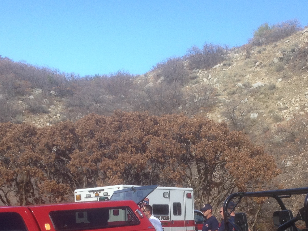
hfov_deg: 23.5
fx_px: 739
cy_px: 255
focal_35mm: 83
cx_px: 196
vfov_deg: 17.2
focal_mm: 4.28
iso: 50
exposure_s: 1/525
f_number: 2.4
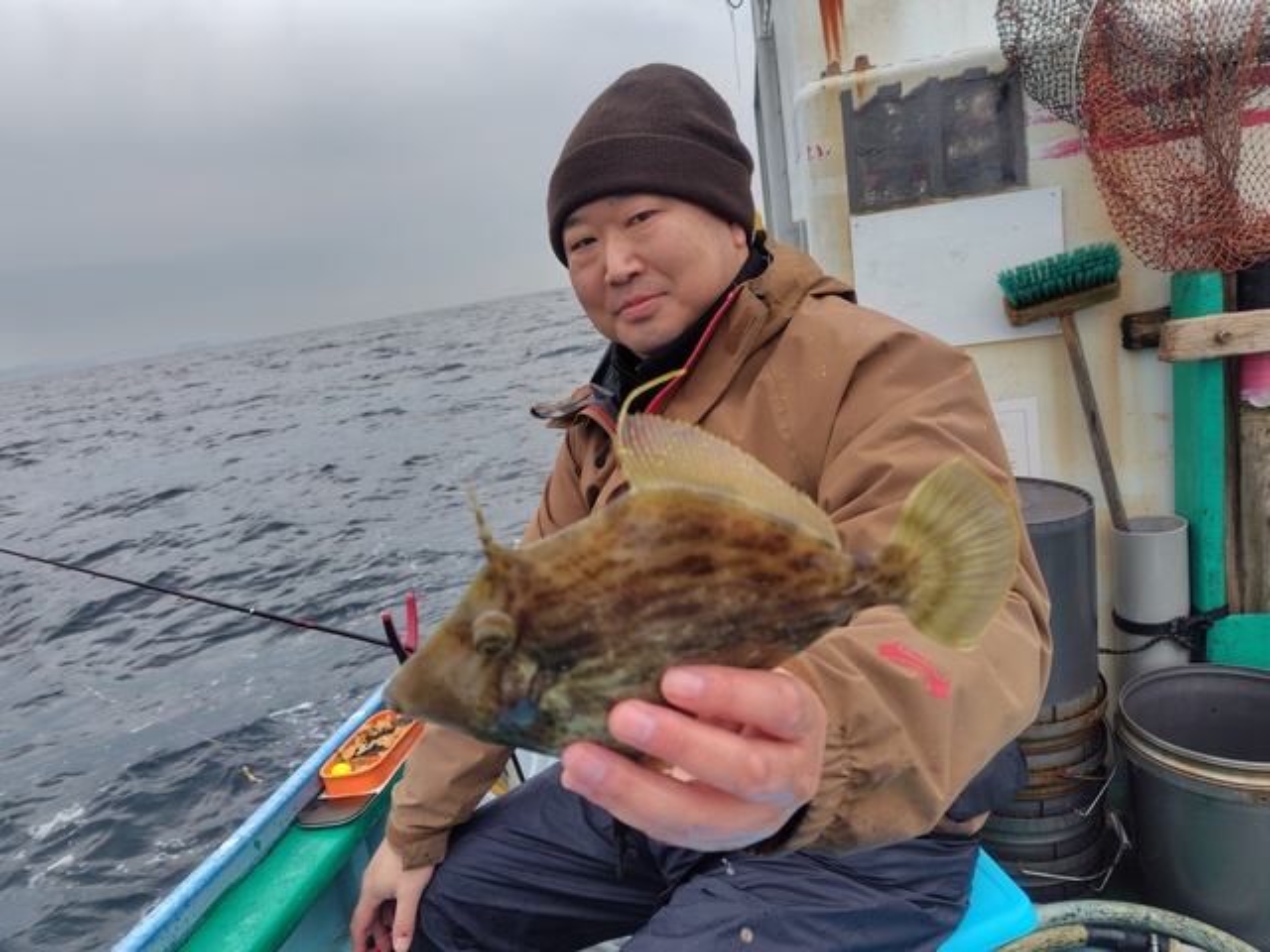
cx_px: 635
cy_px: 476
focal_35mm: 23
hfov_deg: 73.9
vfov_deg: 58.9
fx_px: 844
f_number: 1.9
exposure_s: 1/412
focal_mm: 5.6
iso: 50
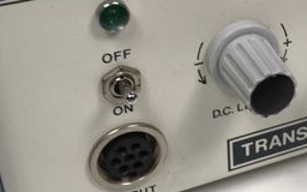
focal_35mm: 77
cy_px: 11
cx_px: 264
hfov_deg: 26.1
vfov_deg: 16.7
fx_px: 644
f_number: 2.2
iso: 32
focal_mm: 4.15
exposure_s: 1/50
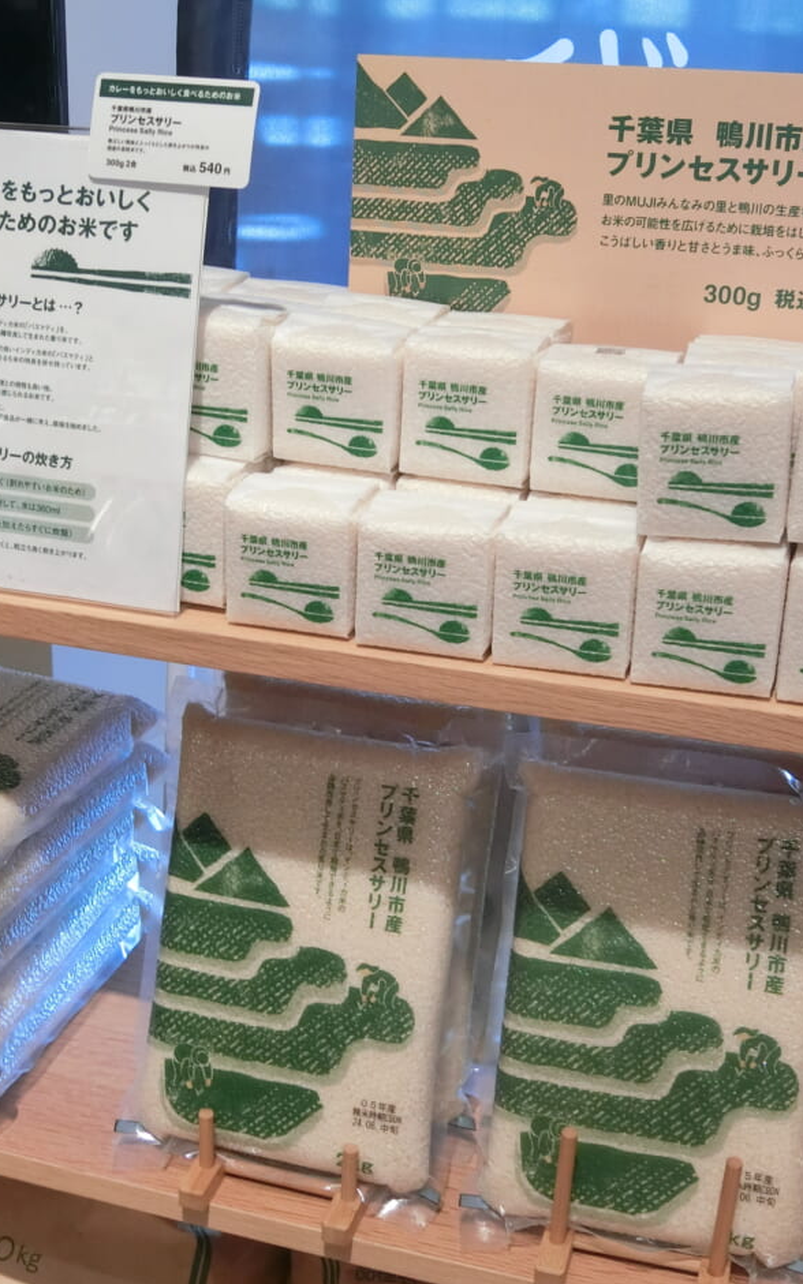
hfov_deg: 26.3
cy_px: 654
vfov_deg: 41.1
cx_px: 374
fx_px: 1716
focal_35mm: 49
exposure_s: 1/60
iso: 400
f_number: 3.4
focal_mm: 7.2
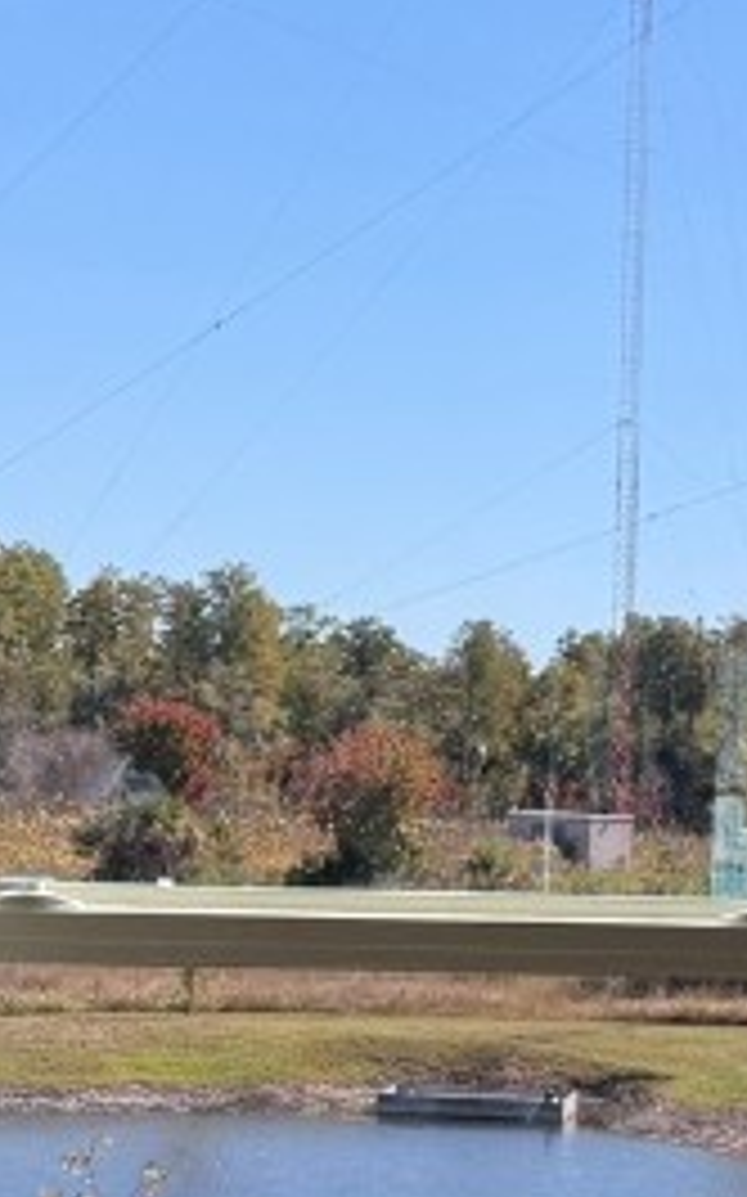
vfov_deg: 21.1
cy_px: 837
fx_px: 3196
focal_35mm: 98
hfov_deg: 13.2
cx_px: 675
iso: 80
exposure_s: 1/2370
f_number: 1.78
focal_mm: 6.76
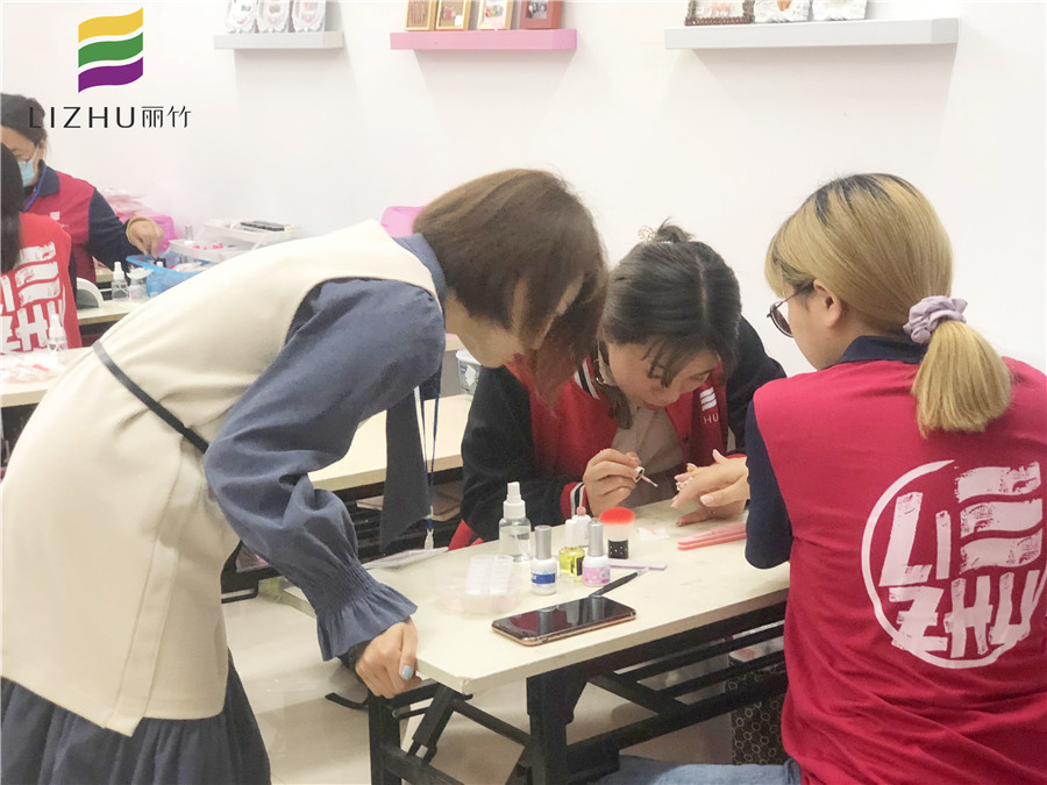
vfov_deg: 25.7
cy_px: 392
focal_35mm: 57
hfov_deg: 33.8
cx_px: 524
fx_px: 1724
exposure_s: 1/33
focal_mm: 6.6
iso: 250
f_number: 2.8
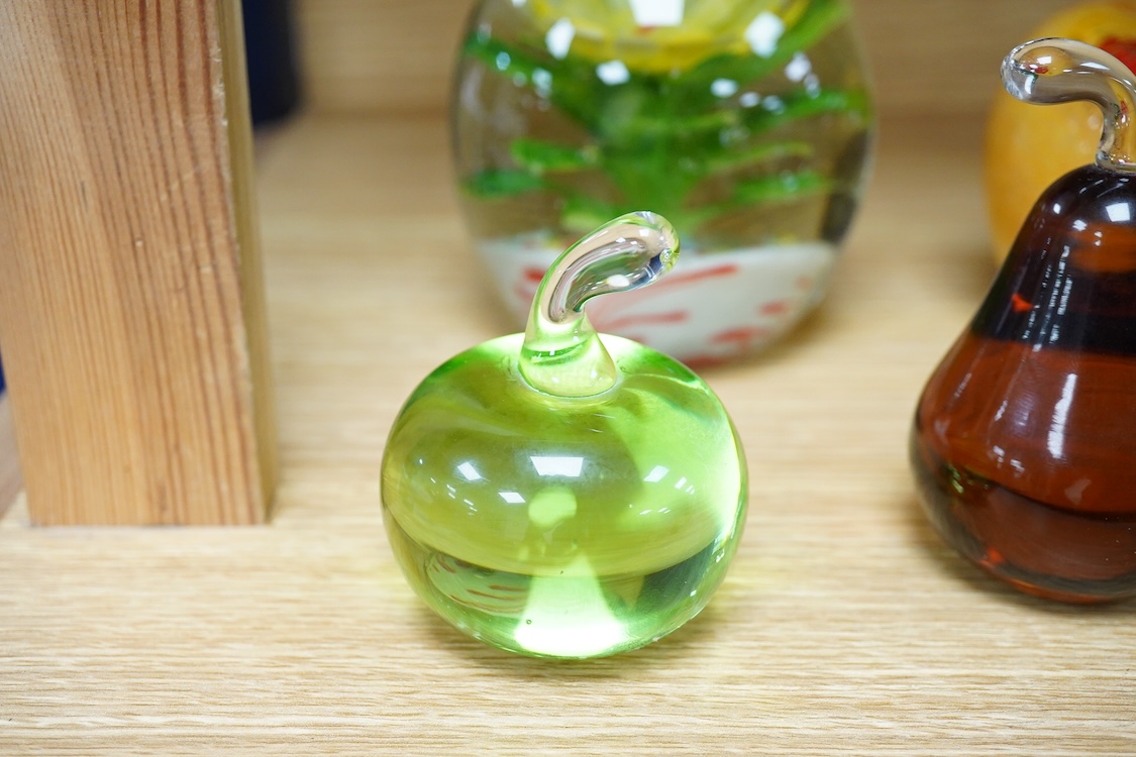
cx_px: 568
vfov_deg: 29.9
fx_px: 1420
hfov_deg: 43.6
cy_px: 378
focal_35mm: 45
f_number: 7.1
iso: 2500
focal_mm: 30
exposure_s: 1/160
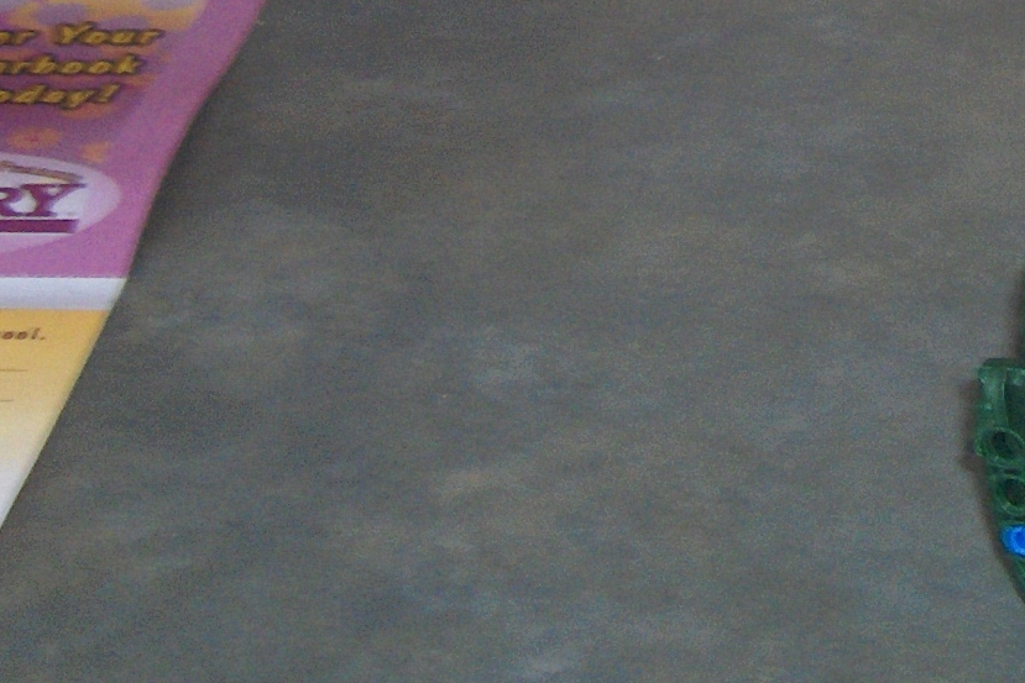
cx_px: 1495
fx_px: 3616
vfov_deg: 10.6
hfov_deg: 15.1
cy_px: -169
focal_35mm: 127
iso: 100
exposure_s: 1/60
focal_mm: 8
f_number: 2.8
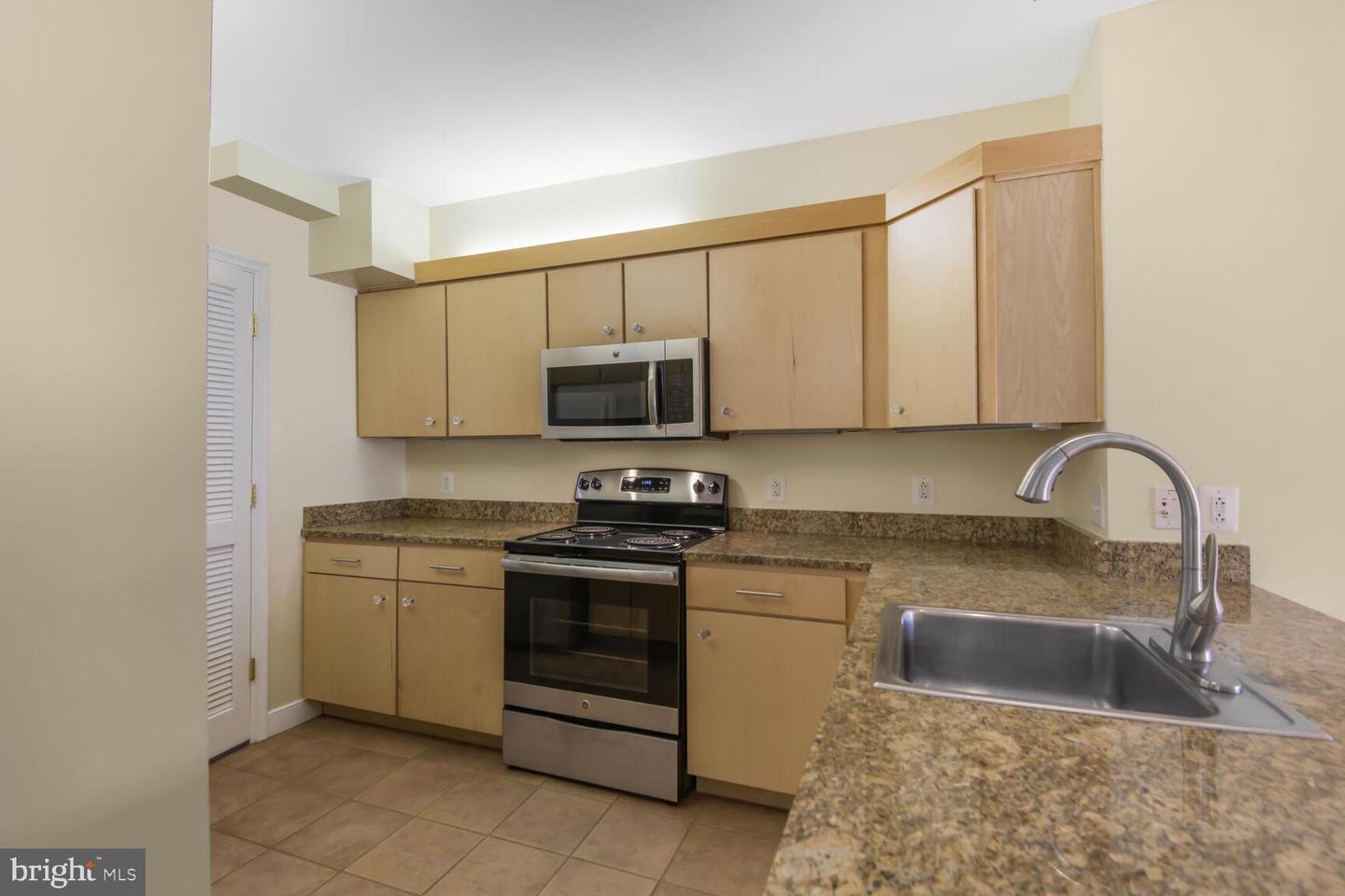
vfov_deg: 73.7
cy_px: 448
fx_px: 598
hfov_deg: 96.7
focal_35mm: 16
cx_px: 672
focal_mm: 16
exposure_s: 1/1.6
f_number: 8
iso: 200
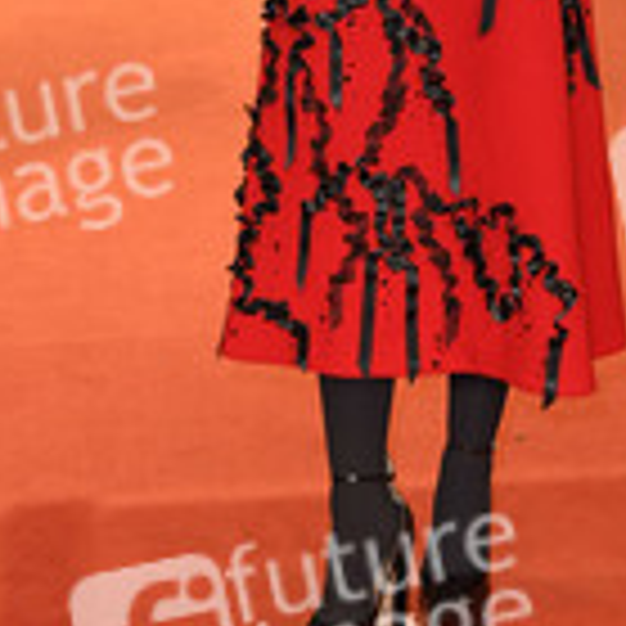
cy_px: -54
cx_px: 432
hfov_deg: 14.9
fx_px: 2394
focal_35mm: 117
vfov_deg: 14.6
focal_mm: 48
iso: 1250
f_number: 5
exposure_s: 1/125
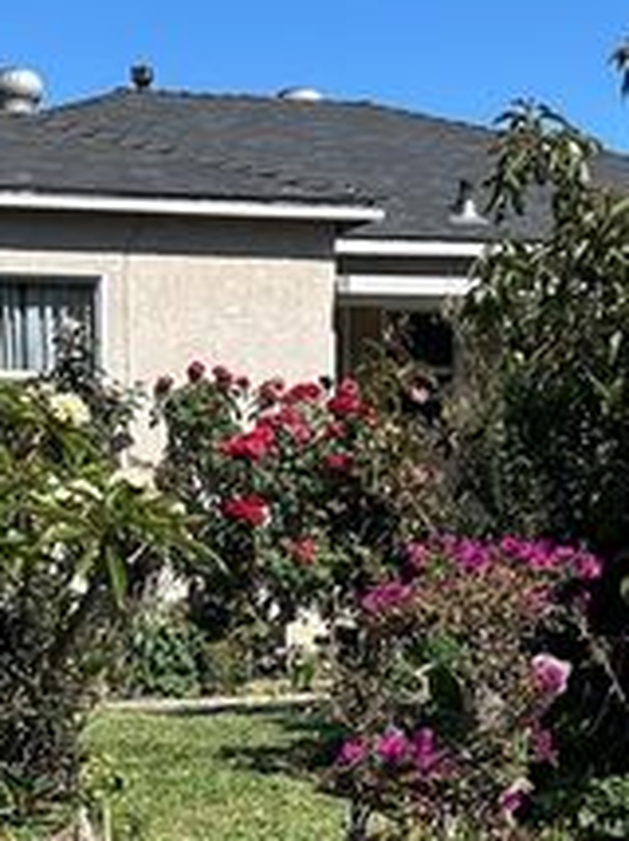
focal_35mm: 81
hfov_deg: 18.1
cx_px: 228
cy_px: 643
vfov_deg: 23.9
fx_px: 1966
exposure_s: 1/3257
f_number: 1.5
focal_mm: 5.7
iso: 50
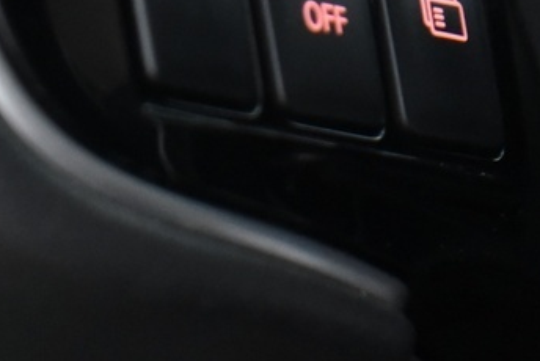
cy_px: 733
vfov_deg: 3.4
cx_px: -53
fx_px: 6065
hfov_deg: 5.1
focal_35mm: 404
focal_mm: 86
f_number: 4
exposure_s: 1/20
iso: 4000
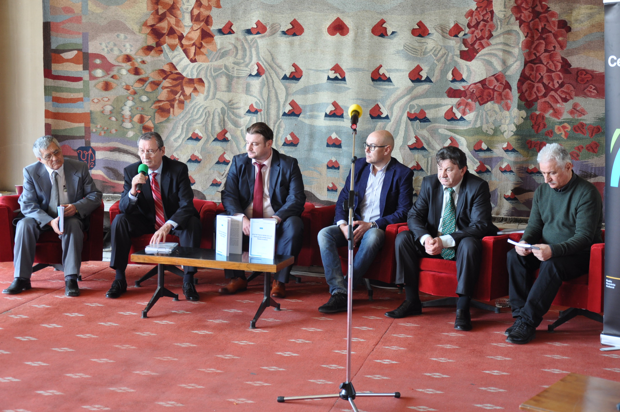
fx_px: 1032
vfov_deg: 22.6
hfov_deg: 33.4
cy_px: 206
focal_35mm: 60
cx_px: 310
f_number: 4.8
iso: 400
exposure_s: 1/25
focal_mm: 40
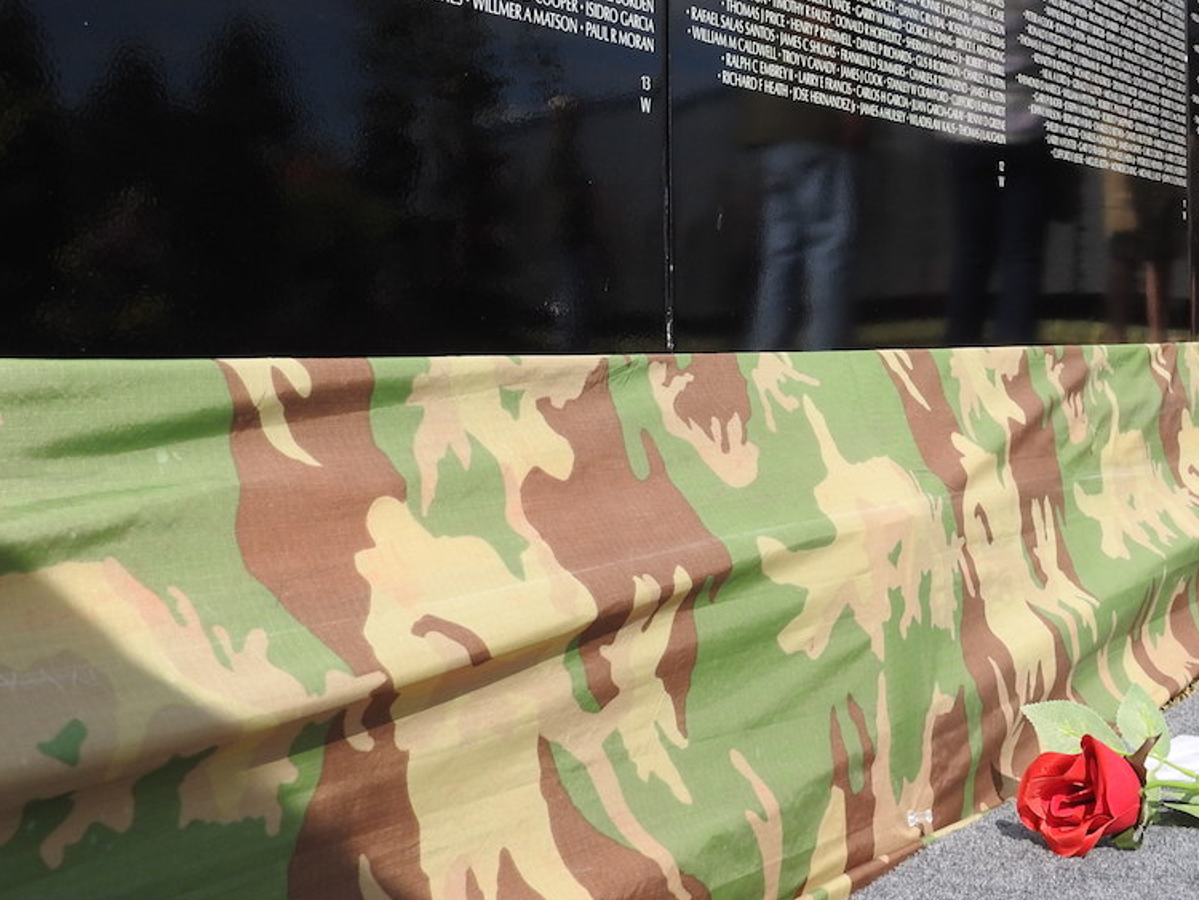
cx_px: 878
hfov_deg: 33.7
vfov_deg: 26.0
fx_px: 1940
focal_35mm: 56
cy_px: 307
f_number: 3.8
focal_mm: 6.3
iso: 100
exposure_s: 1/1000
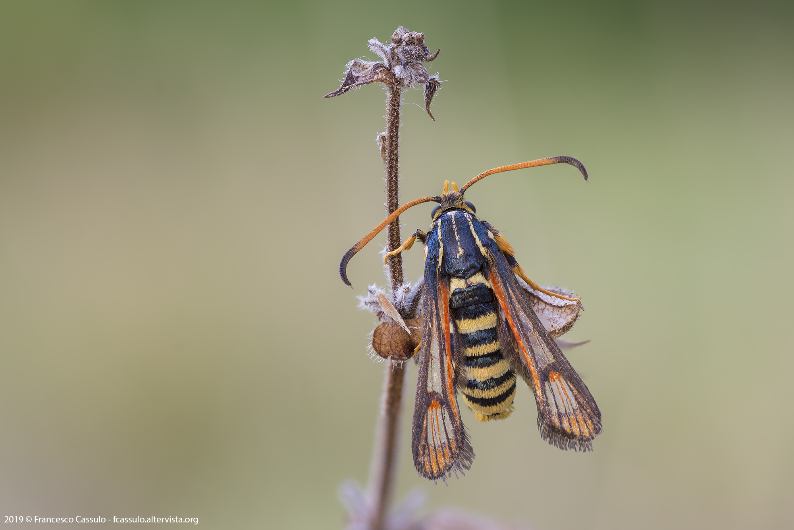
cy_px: 265
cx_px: 397
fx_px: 1985
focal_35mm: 90
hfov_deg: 22.6
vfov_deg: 15.2
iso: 100
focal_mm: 60
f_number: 9
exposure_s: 1/2
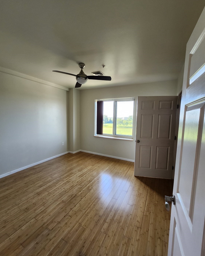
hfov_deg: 88.0
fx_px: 106
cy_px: 128
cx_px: 102
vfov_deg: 100.7
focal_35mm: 14
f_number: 2.2
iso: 125
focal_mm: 1.74
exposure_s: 1/60
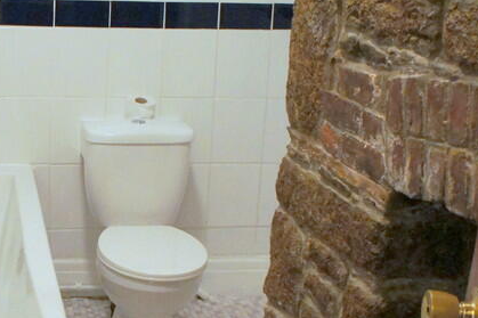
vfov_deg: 20.5
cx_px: 38
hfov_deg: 29.2
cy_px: 208
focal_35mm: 66
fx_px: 876
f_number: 3.5
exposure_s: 1/50
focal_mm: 18
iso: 1600
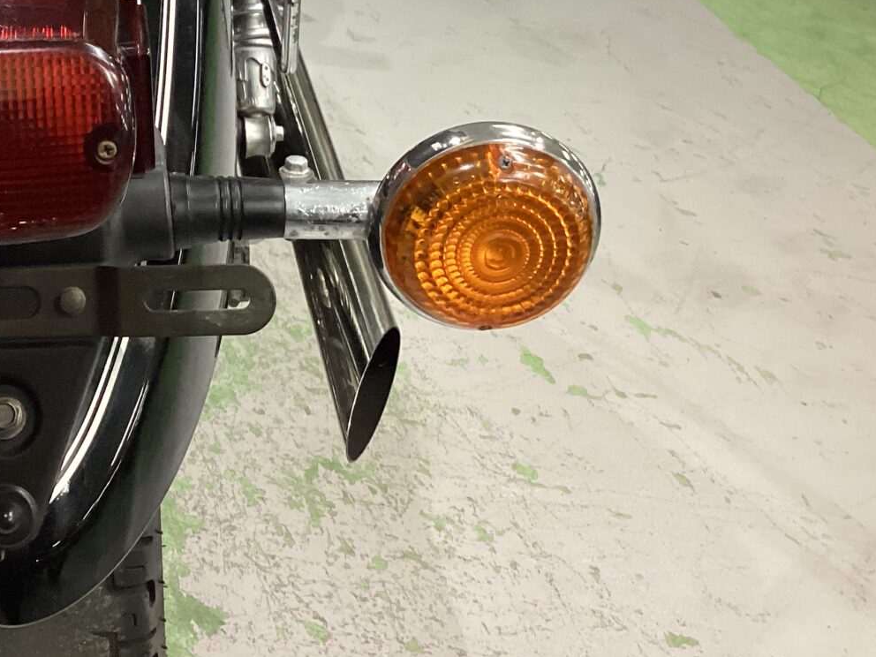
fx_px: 1518
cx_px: 50
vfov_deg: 23.6
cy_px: 32
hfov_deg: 30.4
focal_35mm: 60
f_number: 2.4
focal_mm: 3.3
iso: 160
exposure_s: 1/60
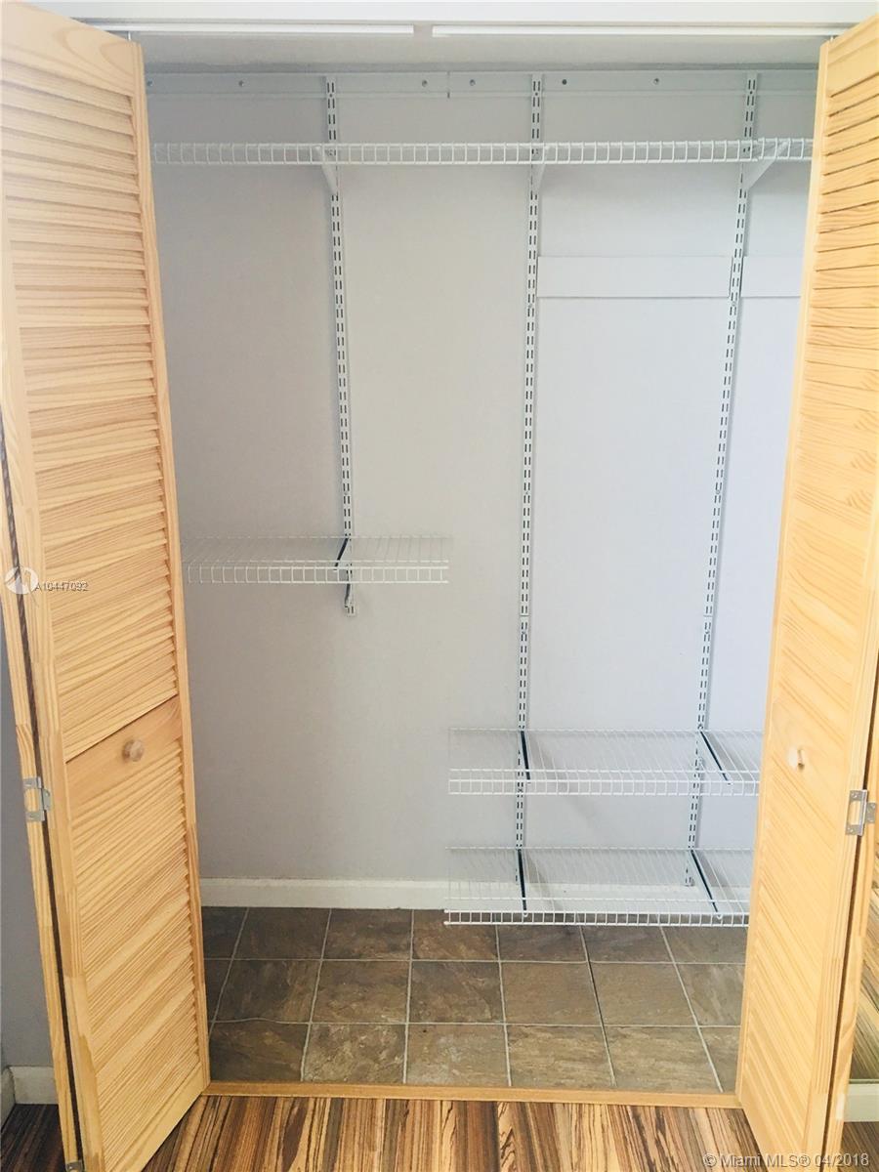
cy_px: 586
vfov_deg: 61.7
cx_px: 440
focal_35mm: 29
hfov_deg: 48.2
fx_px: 982
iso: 50
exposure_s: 1/33
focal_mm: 4.15
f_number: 2.2
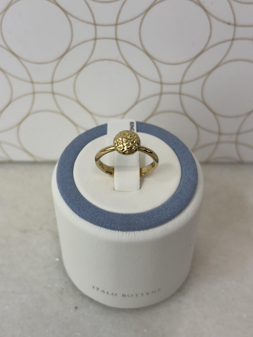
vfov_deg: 36.8
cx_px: 126
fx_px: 507
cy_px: 168
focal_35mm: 52
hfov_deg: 28.0
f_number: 1.6
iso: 32
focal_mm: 5.96
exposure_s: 1/100
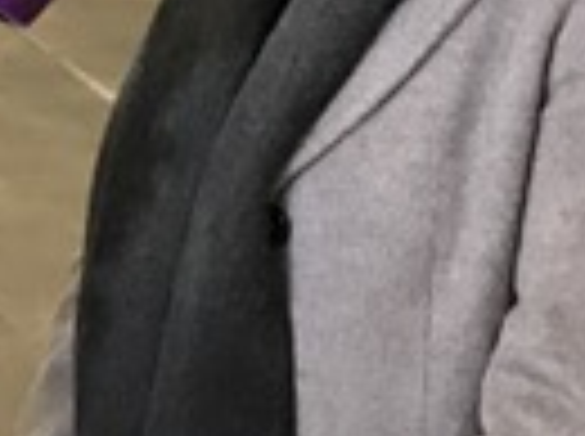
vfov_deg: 10.5
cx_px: -454
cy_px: -76
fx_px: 2328
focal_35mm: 138
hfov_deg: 13.0
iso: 80
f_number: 1.8
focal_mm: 3.99
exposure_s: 1/17
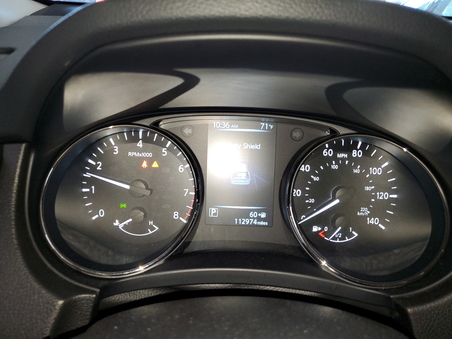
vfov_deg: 53.1
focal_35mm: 26
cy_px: 170
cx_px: 226
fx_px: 339
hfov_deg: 67.3
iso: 138
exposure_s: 1/60.2
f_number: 1.5
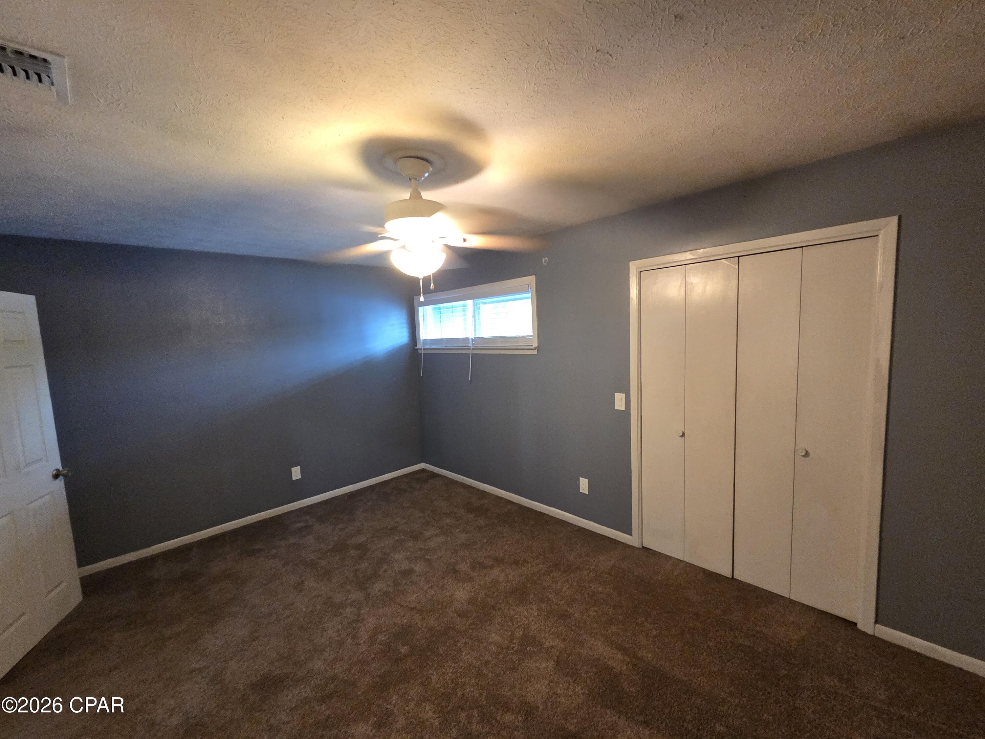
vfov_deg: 89.9
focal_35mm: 13
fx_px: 370
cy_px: 370
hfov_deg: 106.2
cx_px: 492
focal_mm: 2.2
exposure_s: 1/60
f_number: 2.2
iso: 640
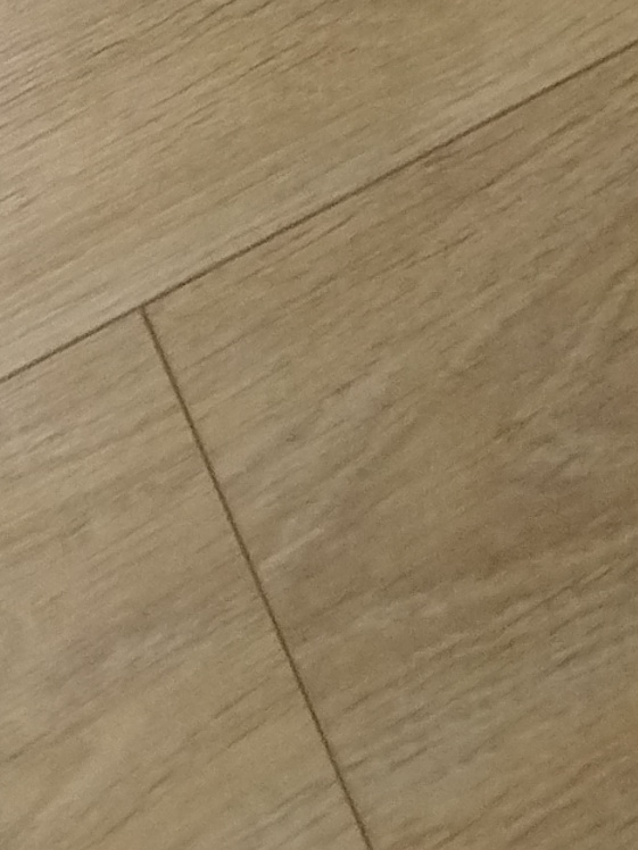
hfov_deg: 9.8
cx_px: 1369
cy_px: -783
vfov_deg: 12.6
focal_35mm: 139
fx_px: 3416
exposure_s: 1/50
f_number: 1.9
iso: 640
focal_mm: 4.95
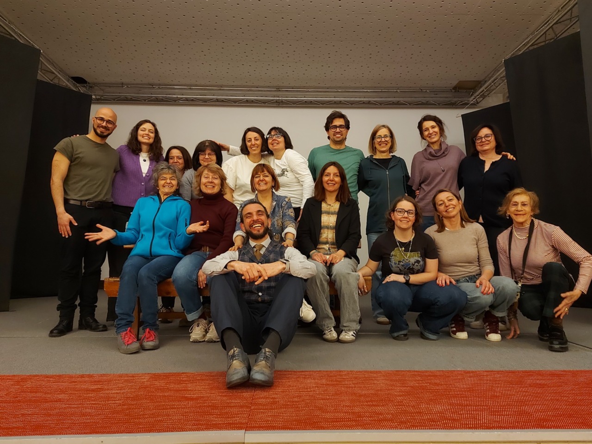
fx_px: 410
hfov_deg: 71.6
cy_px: 222
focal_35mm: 24
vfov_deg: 56.8
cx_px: 296
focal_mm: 5.23
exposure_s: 1/33
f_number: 1.8
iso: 200
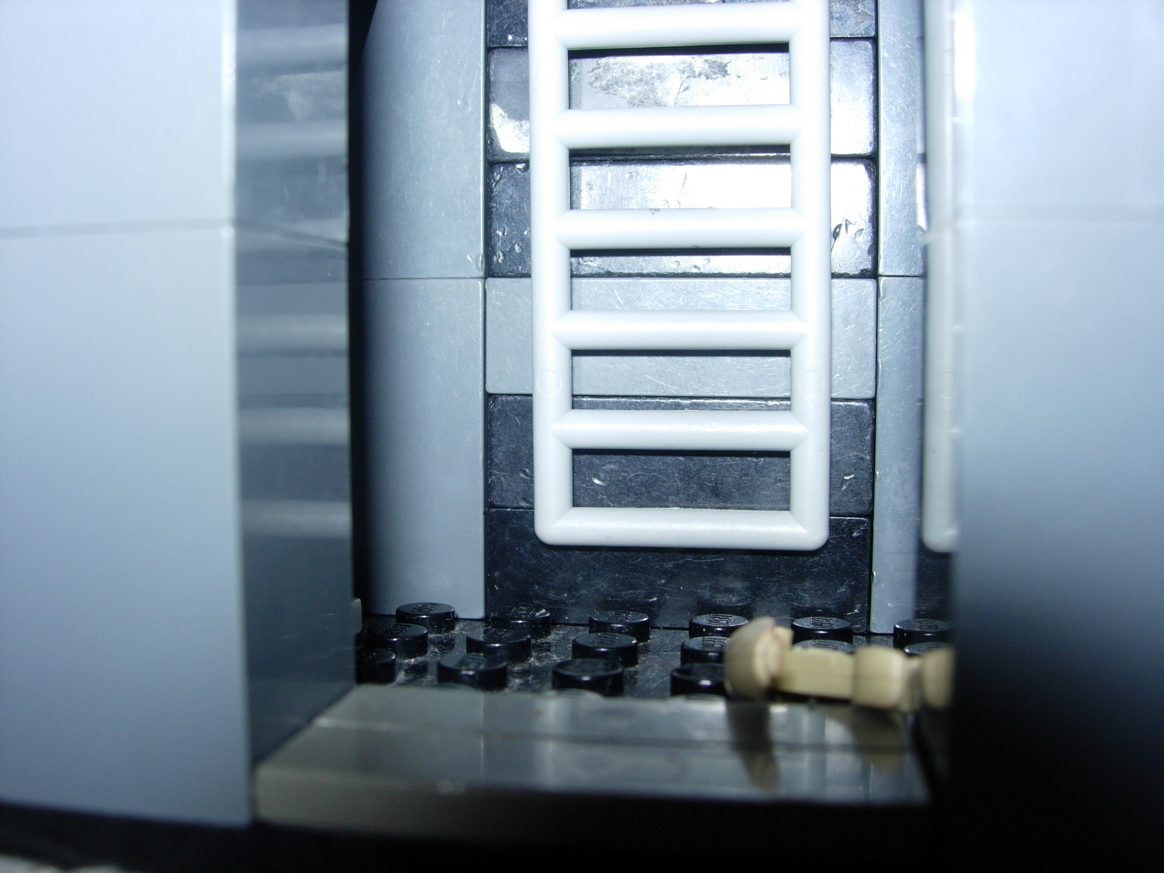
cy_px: 436
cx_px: 582
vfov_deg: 37.7
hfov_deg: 49.0
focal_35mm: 38
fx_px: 1278
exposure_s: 1/64
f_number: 4.8
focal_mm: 7.8
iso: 79
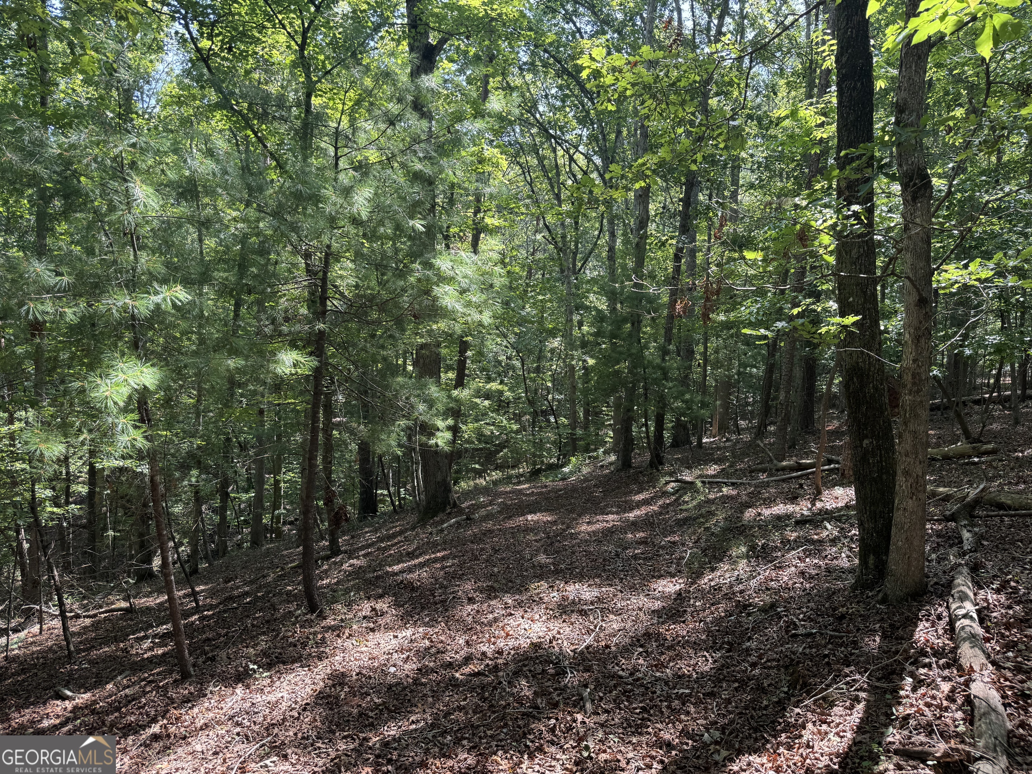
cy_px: 387
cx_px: 516
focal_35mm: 24
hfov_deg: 71.6
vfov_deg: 56.8
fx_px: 716
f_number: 1.78
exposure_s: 1/193
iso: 64
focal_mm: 6.76
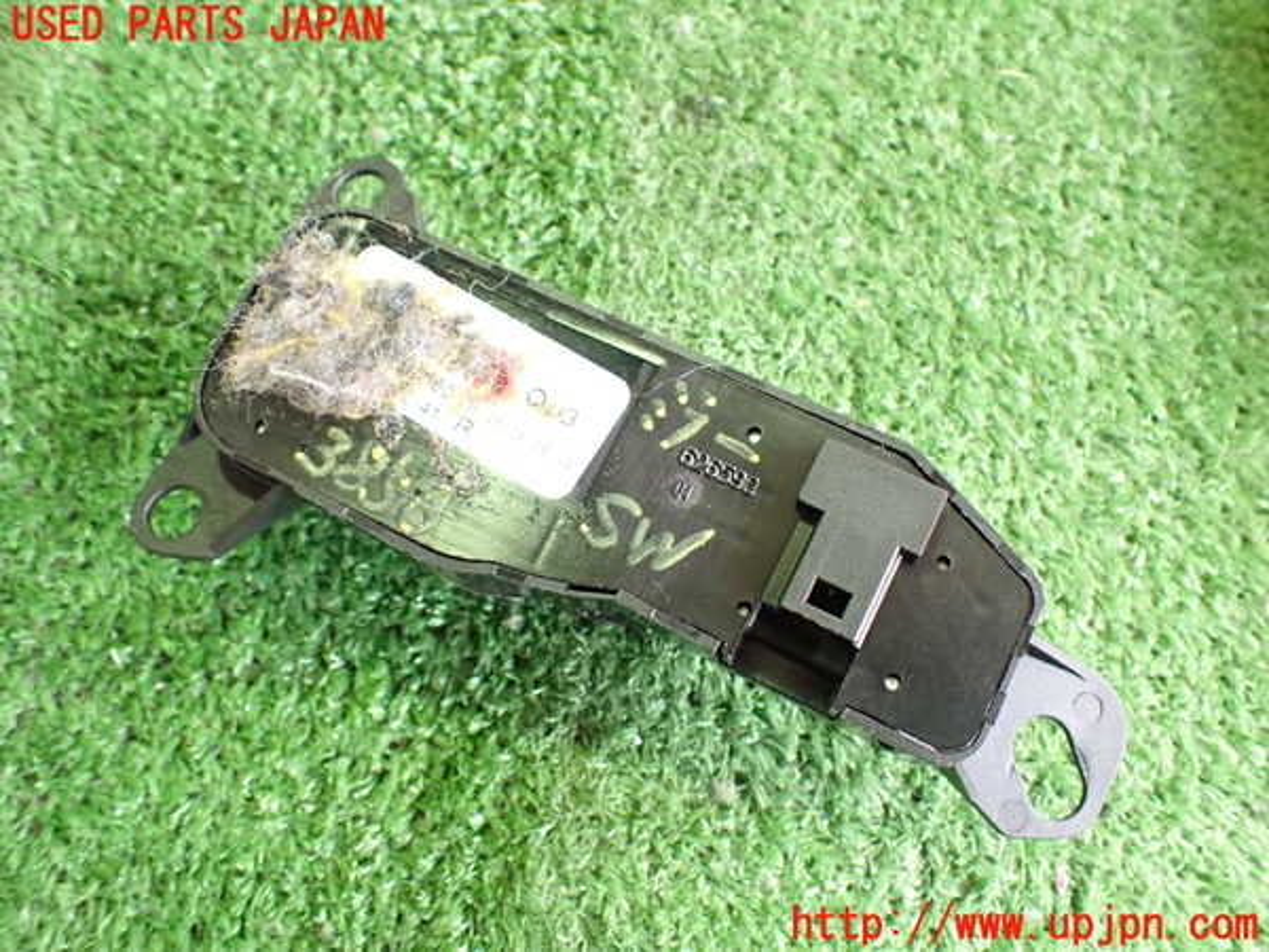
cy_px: 476
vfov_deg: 46.8
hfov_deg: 60.0
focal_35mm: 30
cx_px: 634
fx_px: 1100
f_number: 2.3
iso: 800
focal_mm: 5.4
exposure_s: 1/50
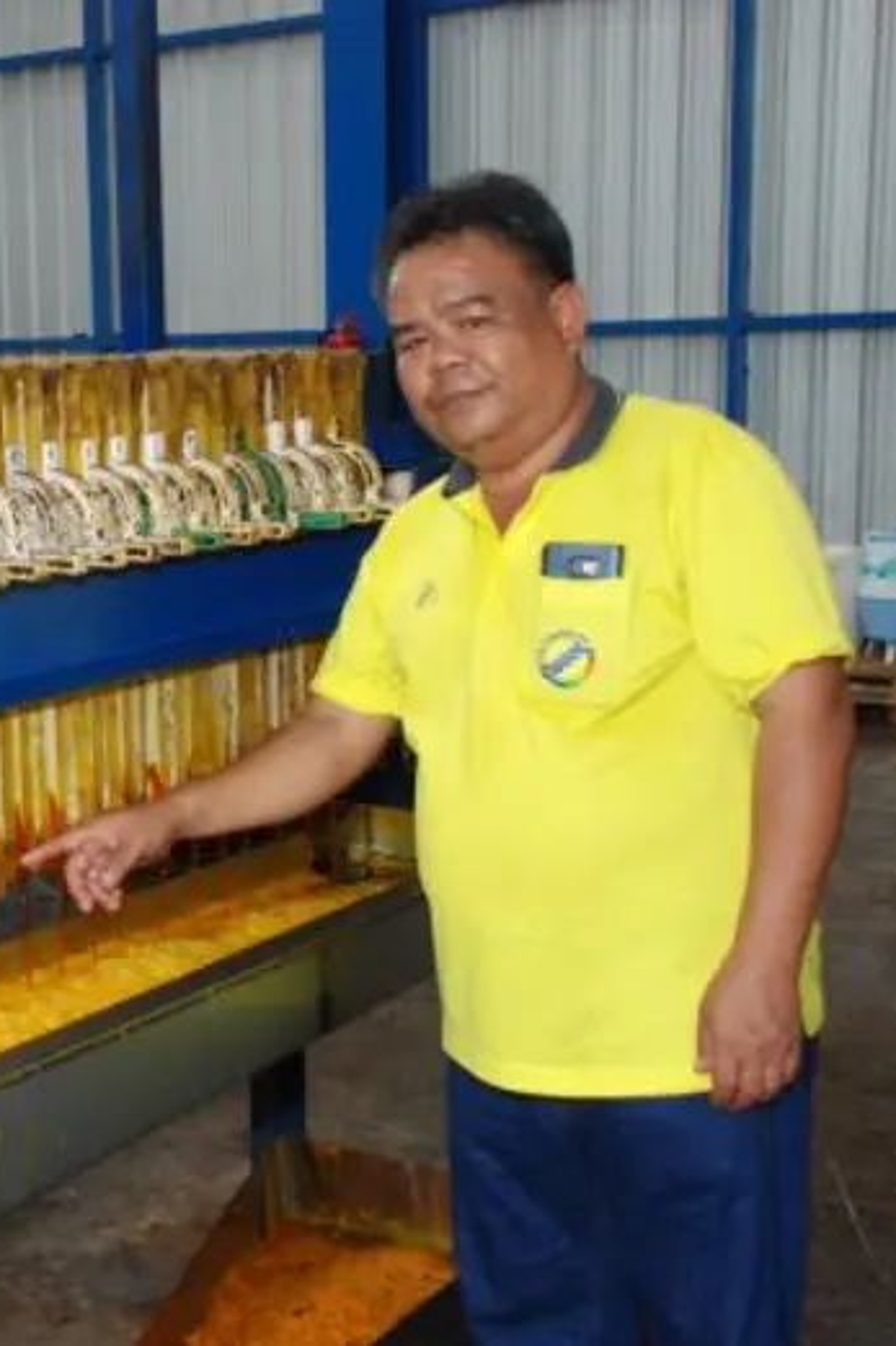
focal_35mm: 54
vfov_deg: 36.9
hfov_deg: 24.4
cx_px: 103
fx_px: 2017
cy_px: 673
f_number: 5.6
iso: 800
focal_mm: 24
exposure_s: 1/30
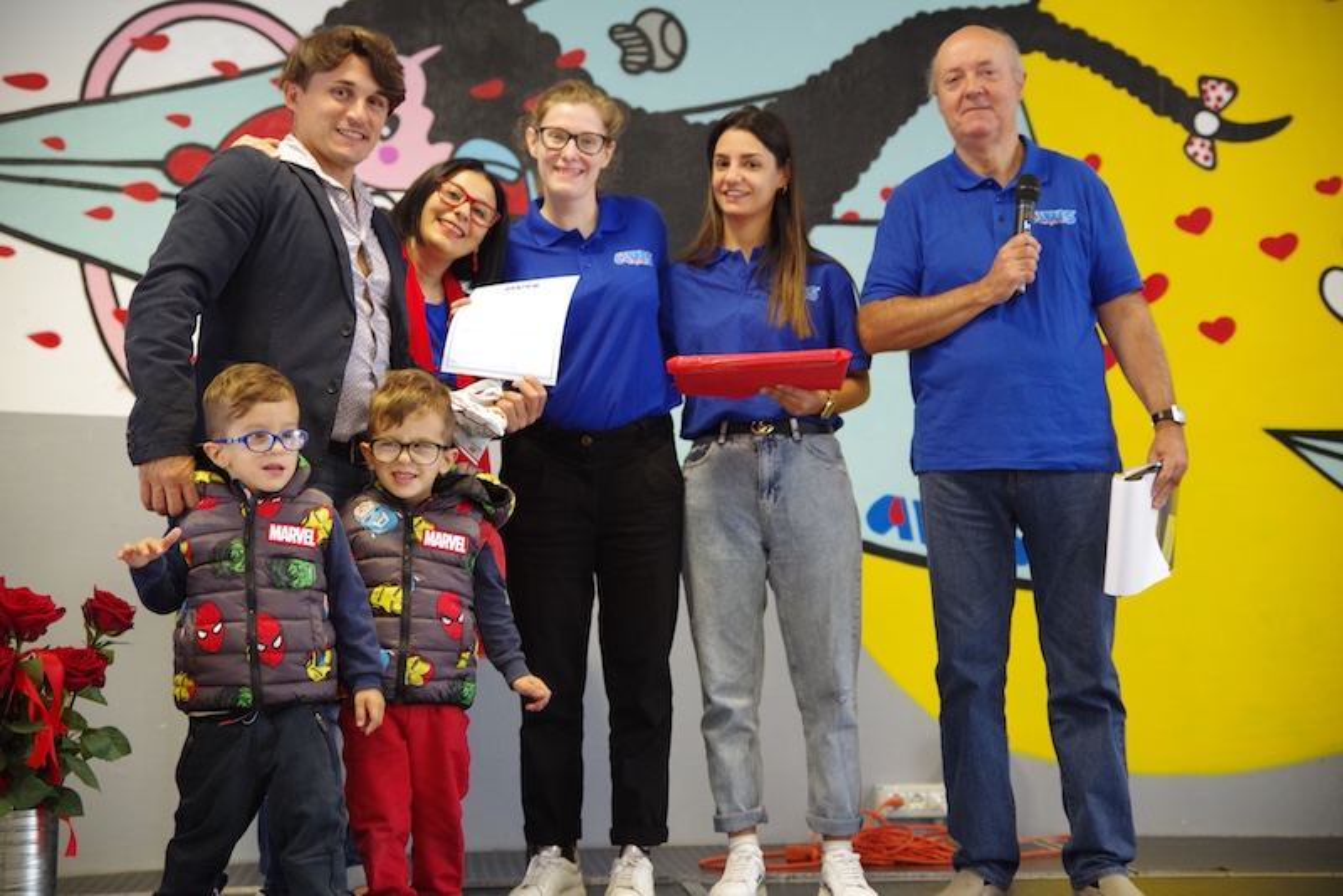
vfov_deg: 24.6
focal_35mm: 55
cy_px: 448
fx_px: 2052
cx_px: 672
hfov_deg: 36.2
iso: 1600
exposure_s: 1/80
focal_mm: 55
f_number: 2.8
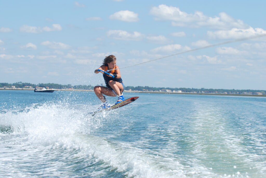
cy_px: 89
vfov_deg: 13.1
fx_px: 777
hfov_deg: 19.4
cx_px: 133
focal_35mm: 105
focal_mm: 70
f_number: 5.6
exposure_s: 1/1000
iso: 200
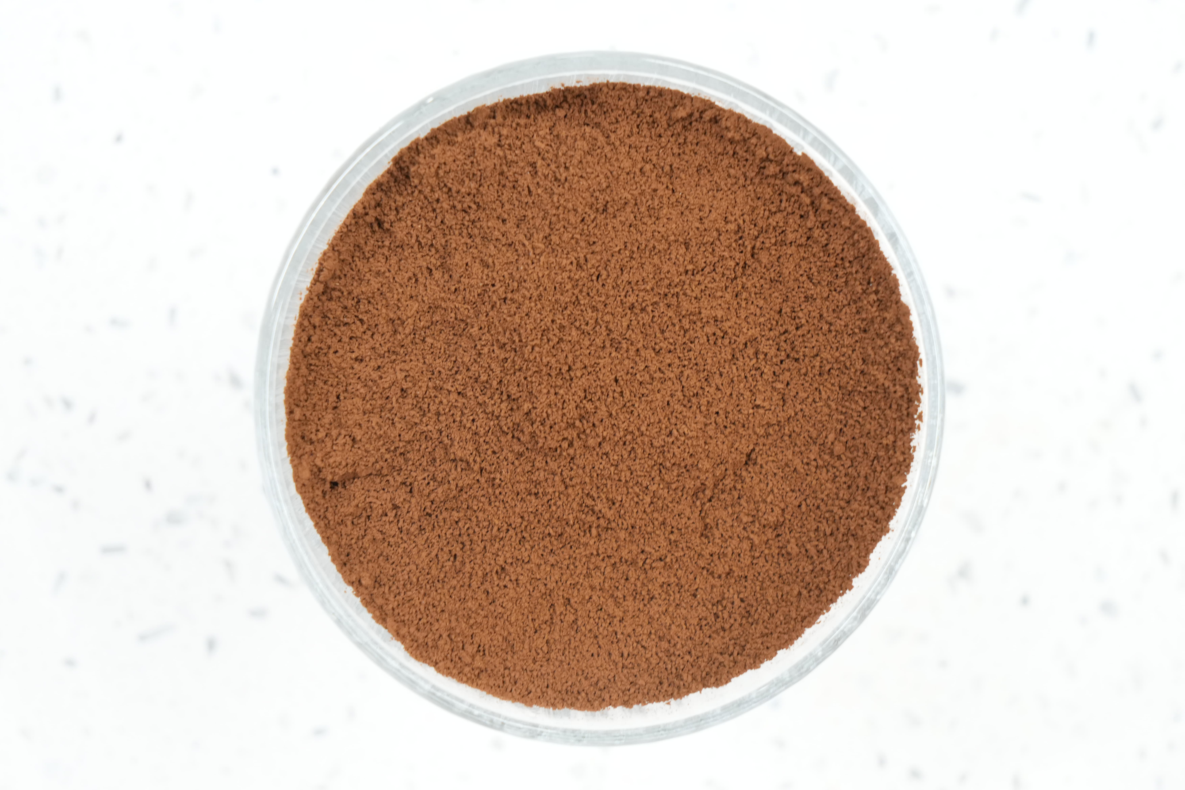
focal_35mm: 68
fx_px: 2238
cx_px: 592
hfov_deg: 29.7
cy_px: 395
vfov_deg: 20.0
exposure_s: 1/15
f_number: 10
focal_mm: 68
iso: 3200
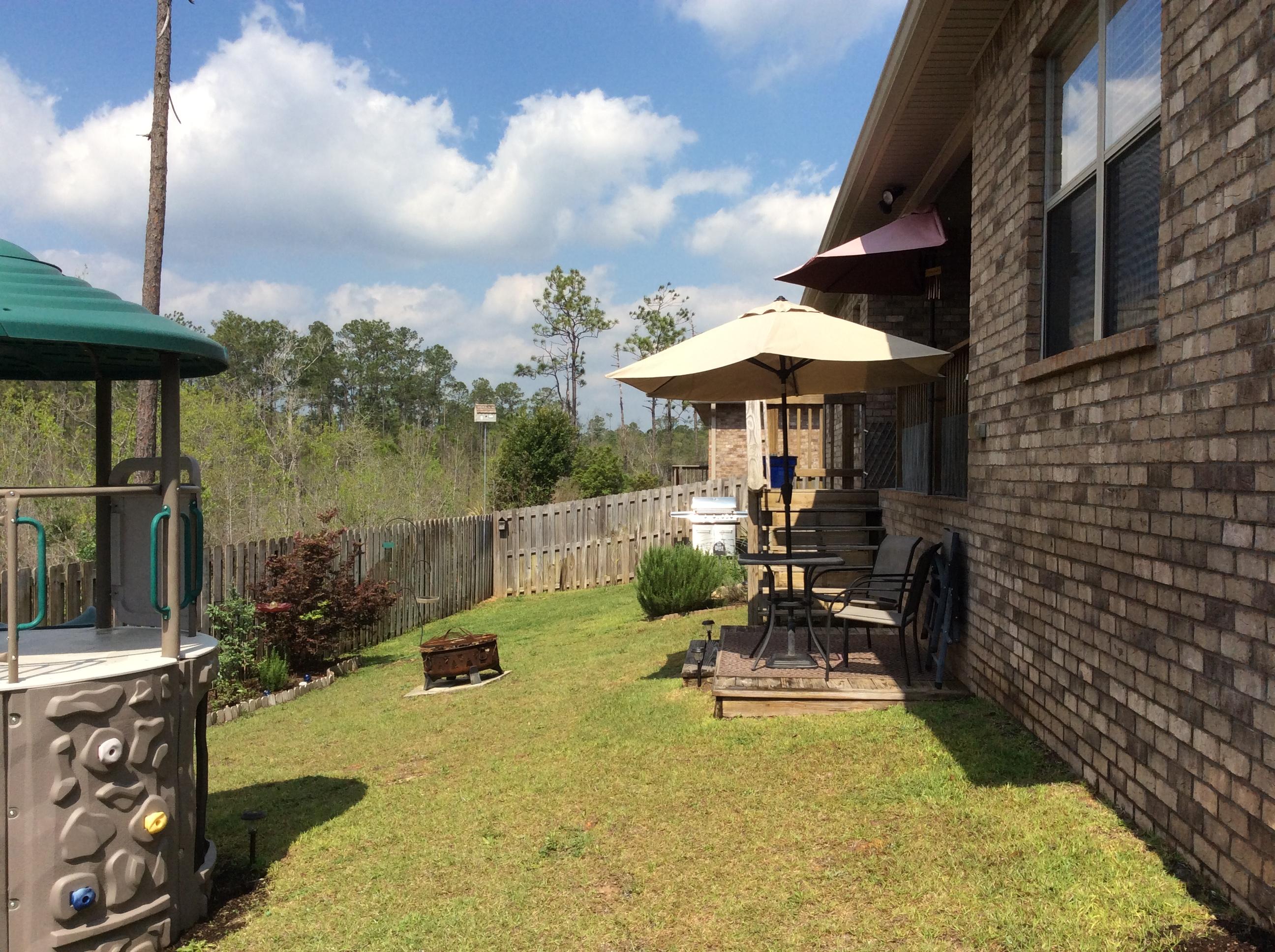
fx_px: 1177
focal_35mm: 32
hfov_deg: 56.9
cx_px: 638
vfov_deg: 44.1
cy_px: 476
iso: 32
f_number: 2.4
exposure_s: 1/1972
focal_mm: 3.3
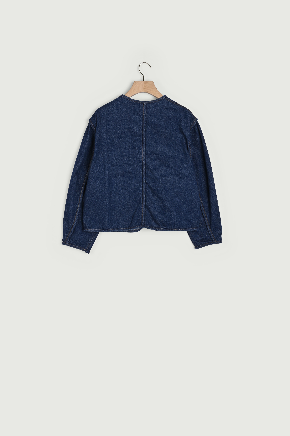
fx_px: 544
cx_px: 145
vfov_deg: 43.6
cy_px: 218
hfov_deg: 29.9
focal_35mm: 45
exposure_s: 1/160
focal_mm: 45
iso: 100
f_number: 11
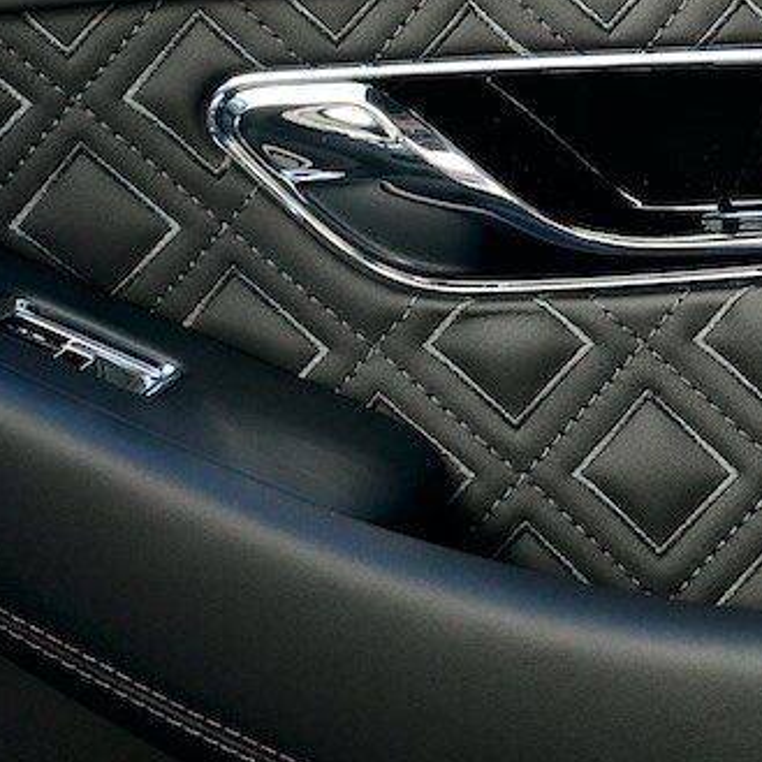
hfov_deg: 6.7
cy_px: 197
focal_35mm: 258
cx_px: 1167
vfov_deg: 6.8
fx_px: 6425
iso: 800
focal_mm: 78
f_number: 5
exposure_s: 1/80
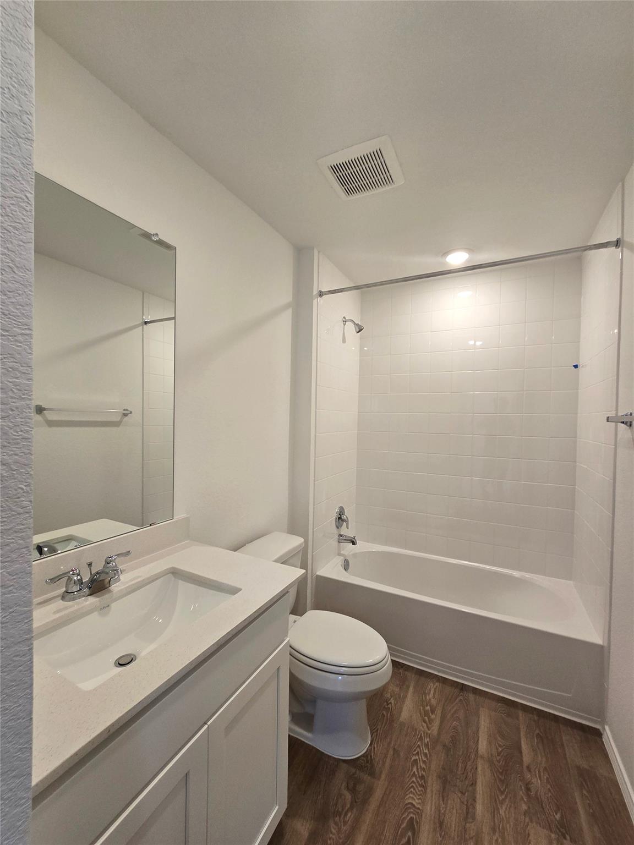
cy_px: 422
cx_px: 317
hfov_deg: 89.9
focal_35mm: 13
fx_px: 317
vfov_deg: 106.2
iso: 80
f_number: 2.2
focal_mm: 2.2
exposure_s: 1/60
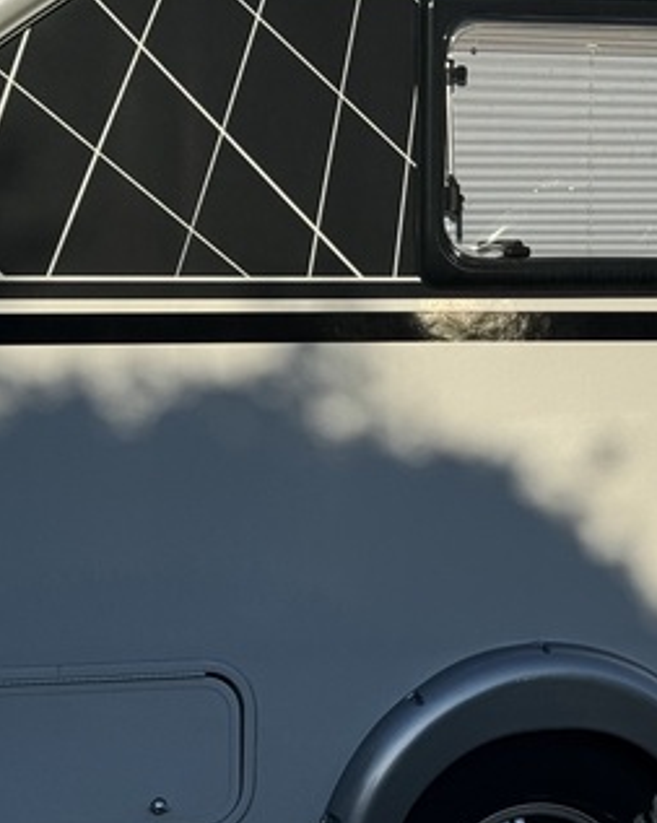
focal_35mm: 148
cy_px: 288
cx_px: 548
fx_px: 3602
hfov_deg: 10.4
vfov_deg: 13.0
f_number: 1.78
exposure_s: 1/4310
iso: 64
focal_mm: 6.76
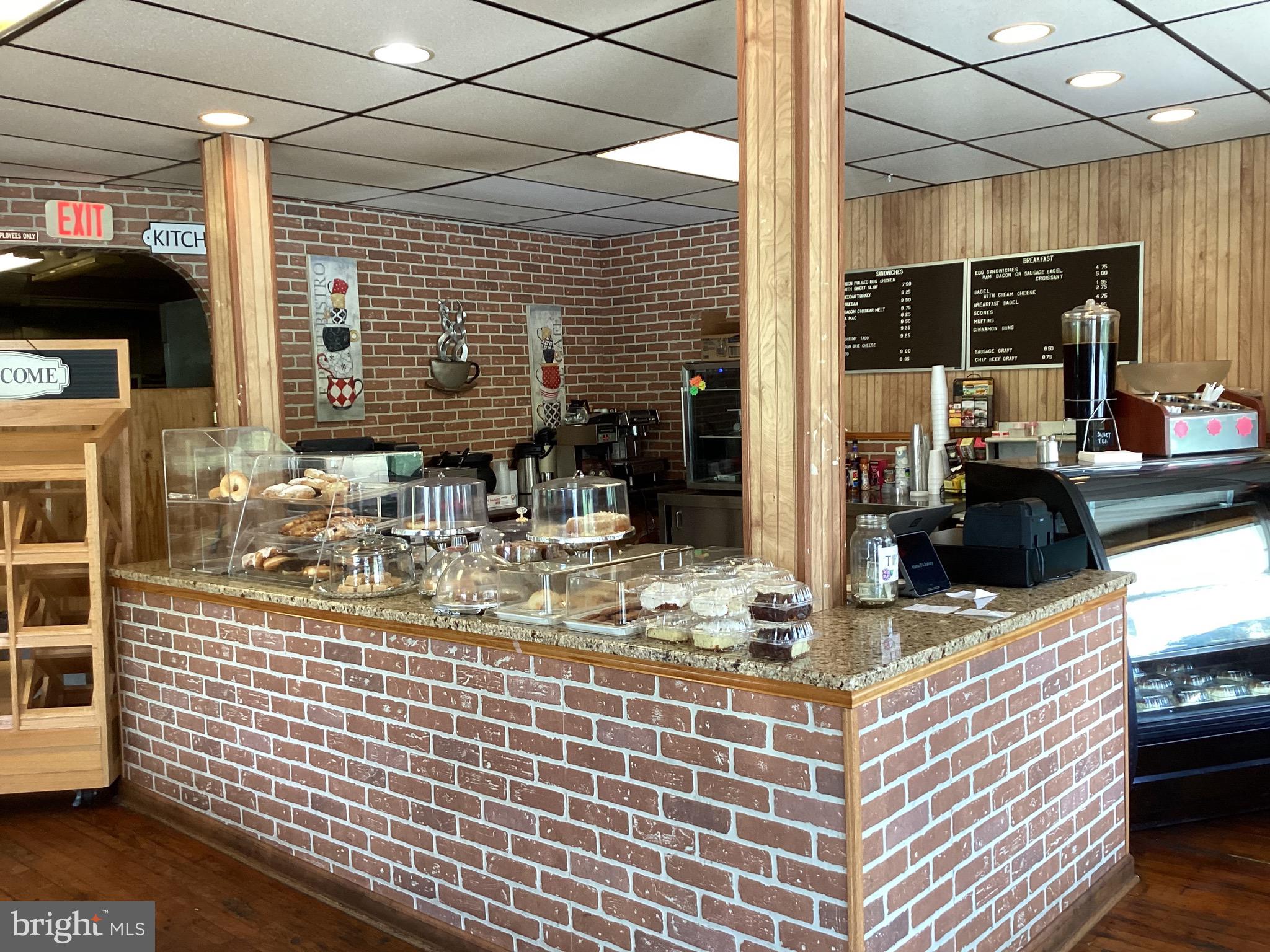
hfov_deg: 58.4
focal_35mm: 31
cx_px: 635
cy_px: 476
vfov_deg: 45.4
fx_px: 1137
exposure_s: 1/60
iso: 125
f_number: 2.4
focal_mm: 3.3
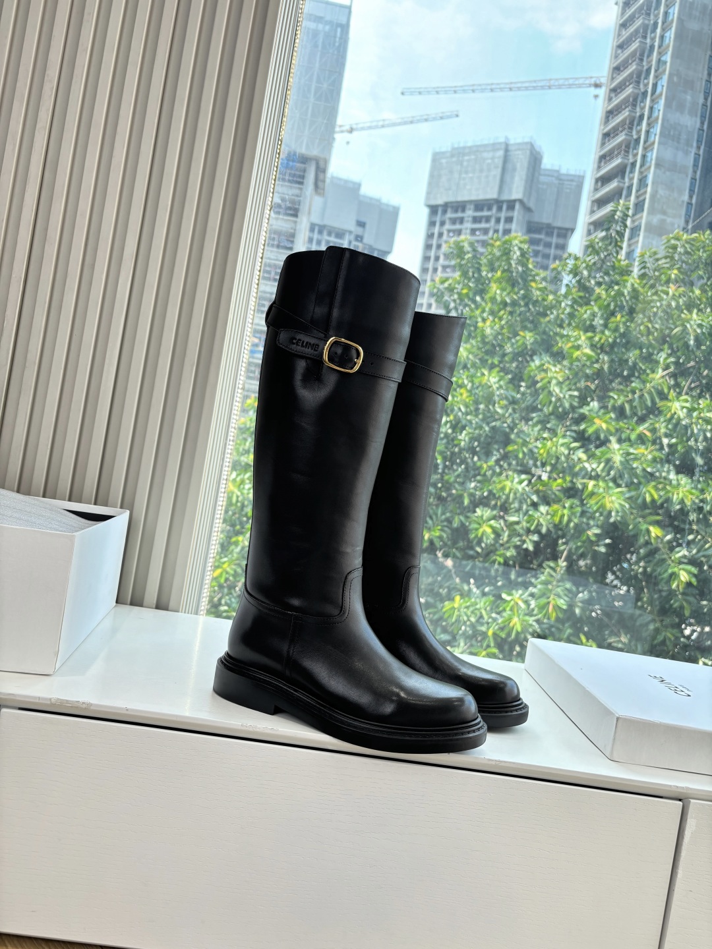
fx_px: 713
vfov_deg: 67.3
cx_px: 356
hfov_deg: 53.1
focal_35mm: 26
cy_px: 474
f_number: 1.6
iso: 40
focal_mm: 5.96
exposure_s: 1/217
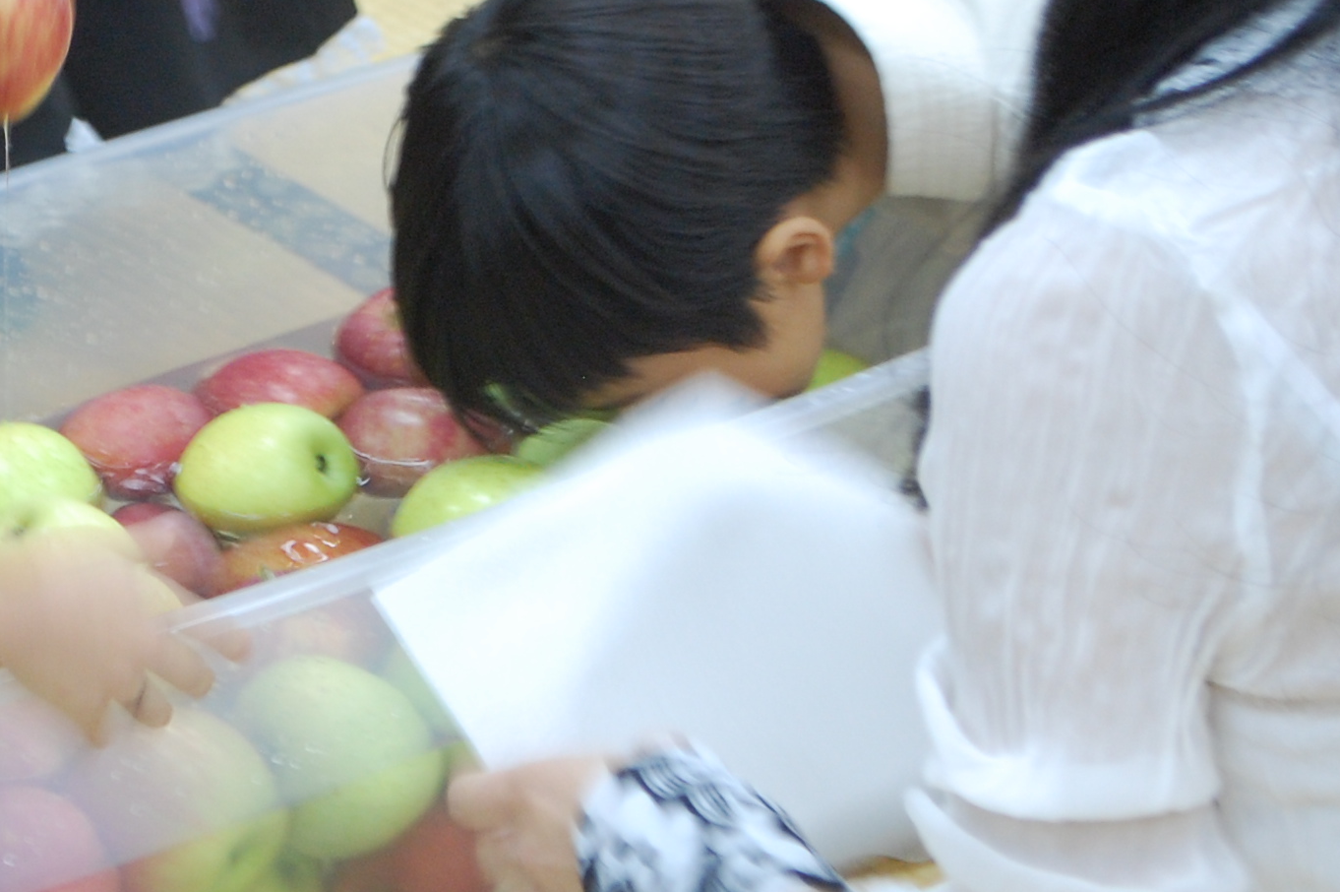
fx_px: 5914
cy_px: 336
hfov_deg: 12.7
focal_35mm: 159
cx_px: -95
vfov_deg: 8.6
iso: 800
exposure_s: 1/10
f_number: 5.6
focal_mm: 48
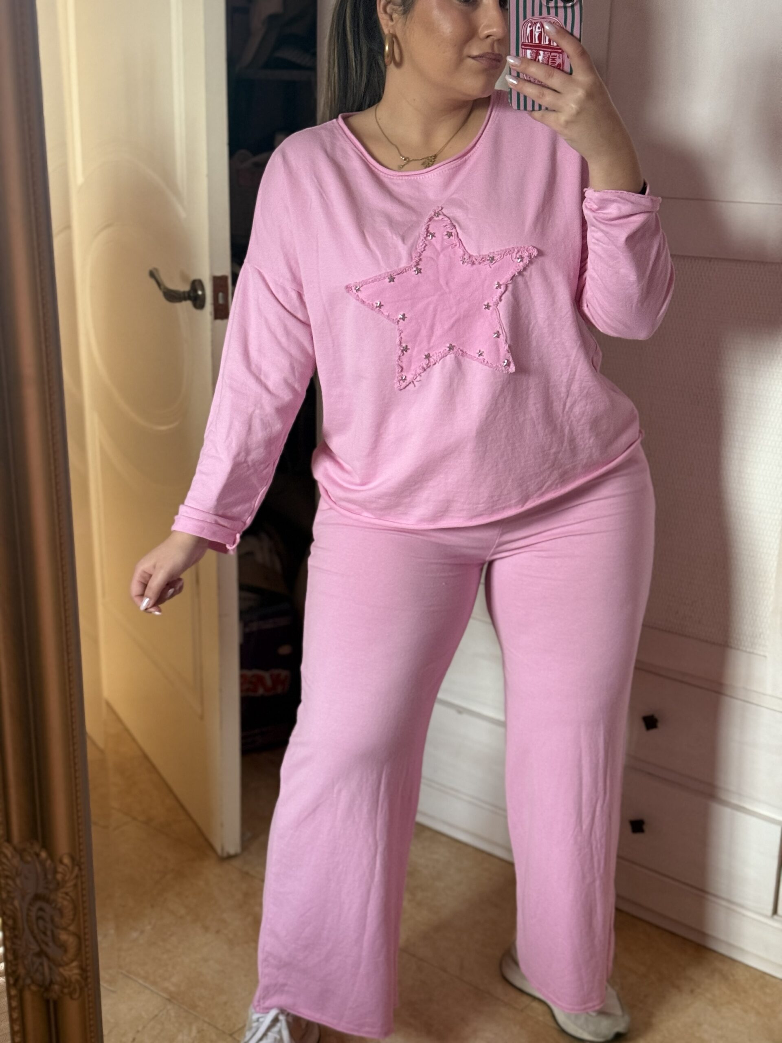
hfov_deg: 30.3
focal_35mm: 48
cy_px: 522
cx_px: 391
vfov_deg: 39.7
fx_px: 1446
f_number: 1.78
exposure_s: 1/52
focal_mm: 6.76
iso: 250
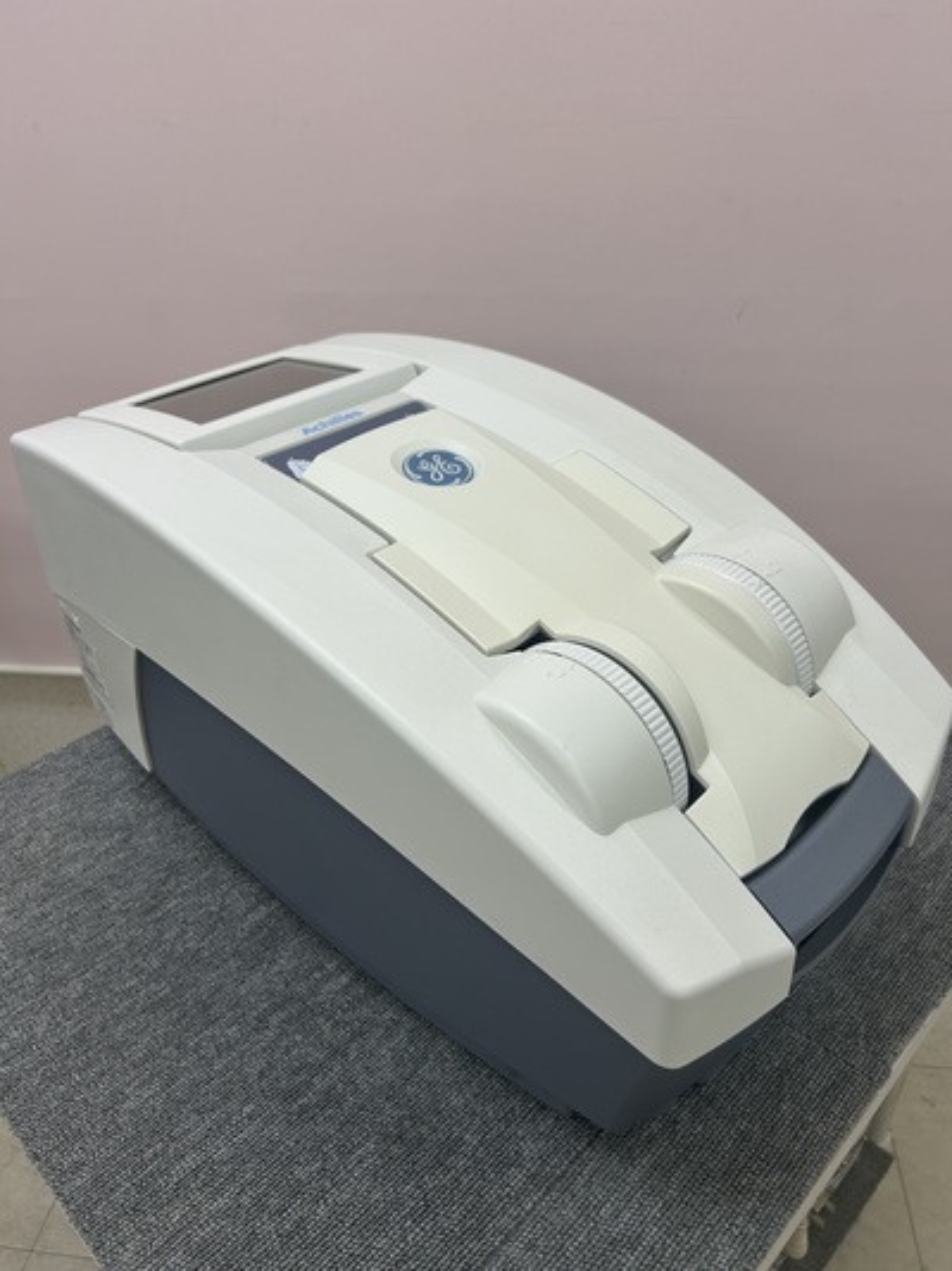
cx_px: 476
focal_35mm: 26
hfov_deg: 53.0
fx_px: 954
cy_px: 636
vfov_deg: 67.3
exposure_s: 1/255
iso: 40
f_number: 1.5
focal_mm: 5.7
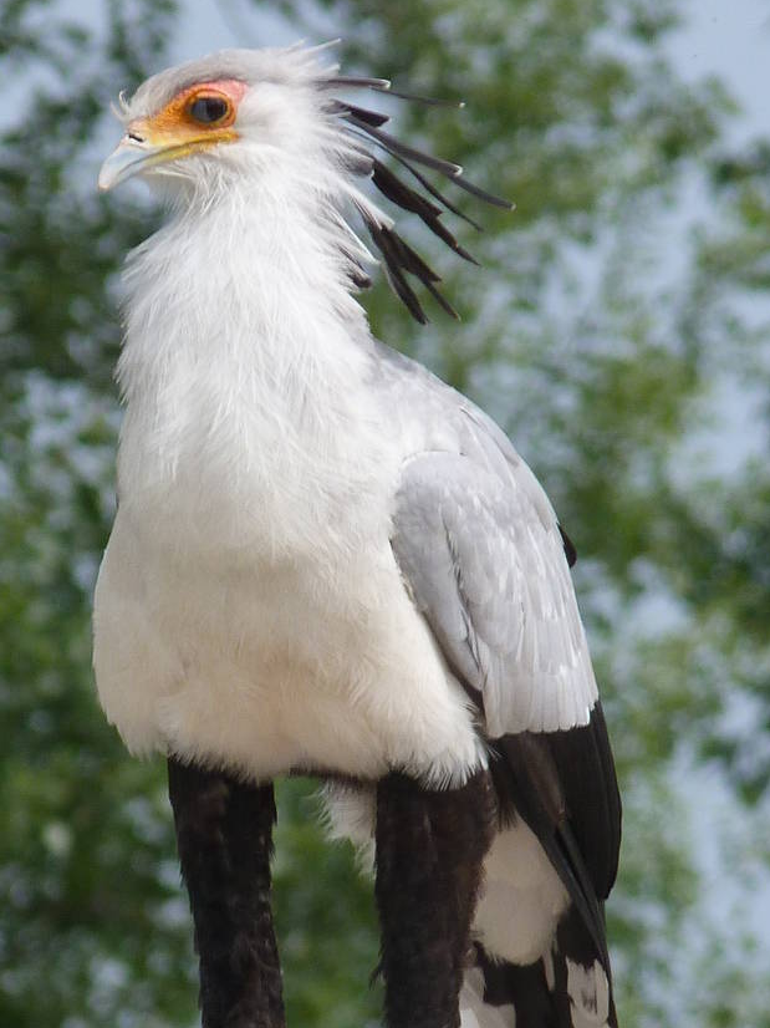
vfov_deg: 1.3
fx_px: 43651
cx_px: 308
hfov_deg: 1.0
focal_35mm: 1471
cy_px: 732
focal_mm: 108
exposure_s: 1/200
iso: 80
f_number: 5.2
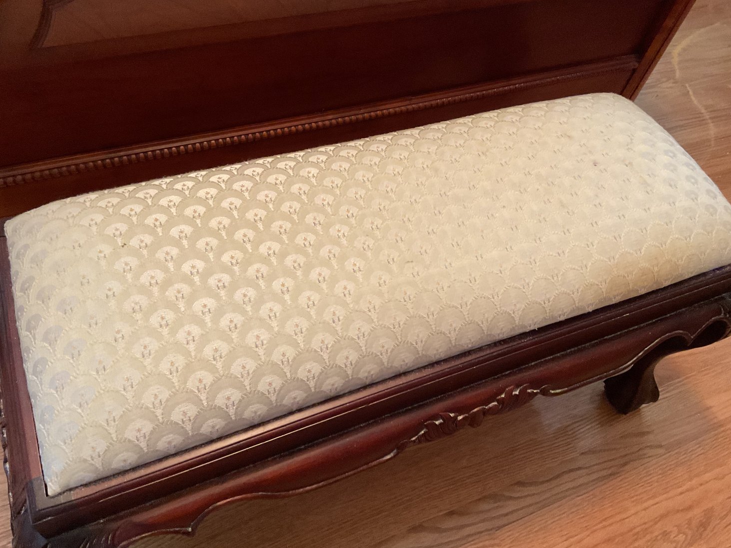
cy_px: 268
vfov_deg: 46.8
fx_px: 633
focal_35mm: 30
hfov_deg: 60.0
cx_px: 354
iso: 200
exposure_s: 1/60
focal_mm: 3
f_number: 1.8
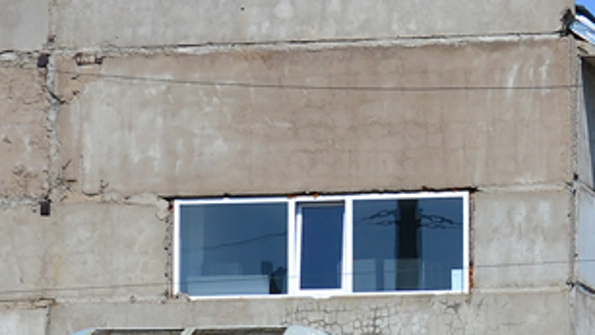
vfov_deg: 5.8
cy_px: 352
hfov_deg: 10.1
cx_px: 742
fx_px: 3299
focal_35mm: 209
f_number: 6.3
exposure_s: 1/1000
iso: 200
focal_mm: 34
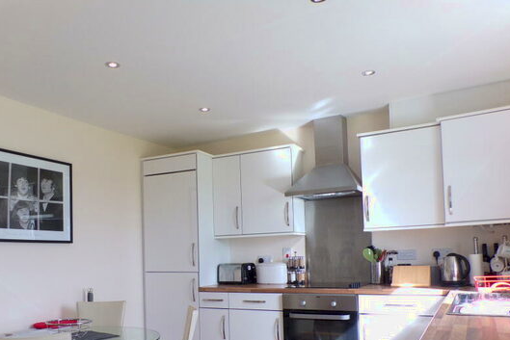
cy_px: 245
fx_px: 468
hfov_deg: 57.2
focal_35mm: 33
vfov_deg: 39.2
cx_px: 241
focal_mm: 4.3
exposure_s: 1/50
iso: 80
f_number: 4.3
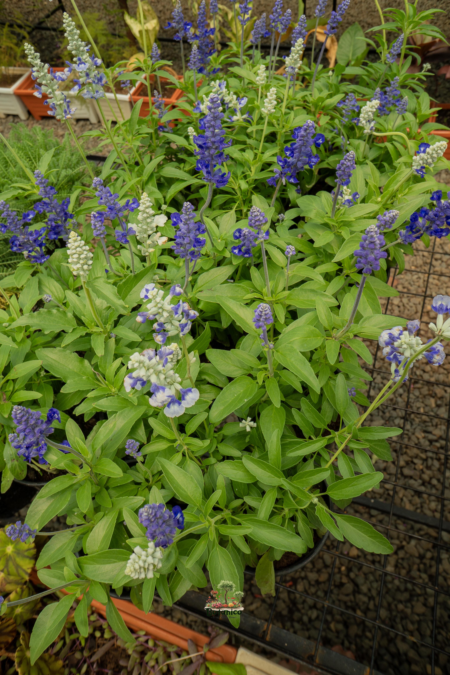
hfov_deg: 53.1
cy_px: 338
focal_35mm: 24
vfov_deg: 73.7
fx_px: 450
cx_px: 225
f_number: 9
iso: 250
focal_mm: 16
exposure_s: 1/320
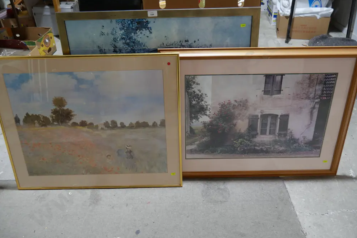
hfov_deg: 61.9
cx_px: 180
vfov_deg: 43.6
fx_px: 298
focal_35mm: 30
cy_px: 113
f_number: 3.5
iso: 400
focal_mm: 14
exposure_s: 1/60
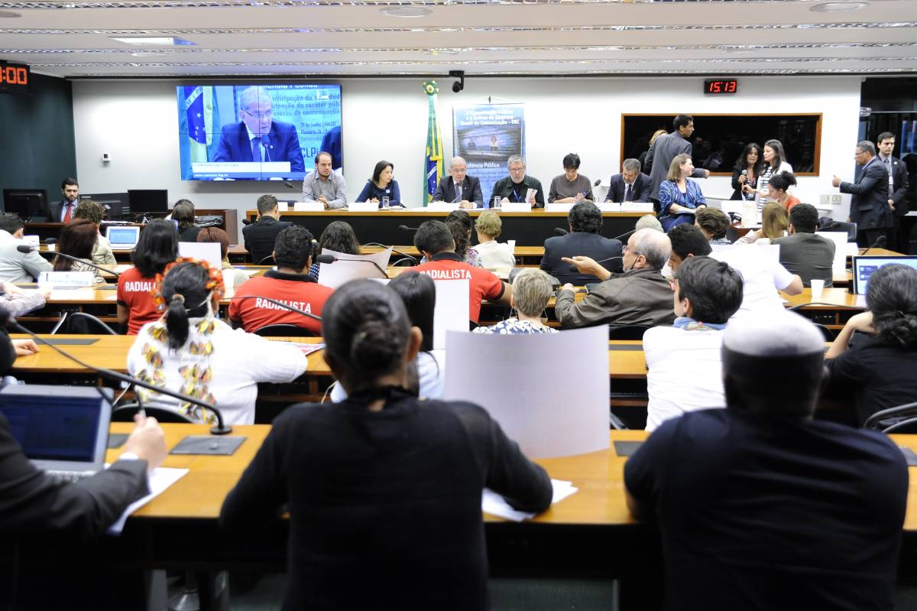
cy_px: 306
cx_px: 458
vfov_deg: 35.0
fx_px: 967
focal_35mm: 38
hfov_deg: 50.7
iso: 2500
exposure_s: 1/250
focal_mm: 38
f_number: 3.5
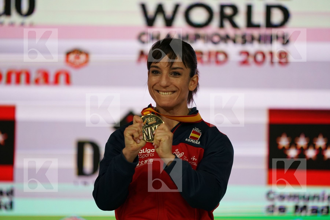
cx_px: 165
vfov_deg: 3.4
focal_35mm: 400
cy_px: 110
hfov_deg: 5.2
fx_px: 3666
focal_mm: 400
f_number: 2.8
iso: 2000
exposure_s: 1/500
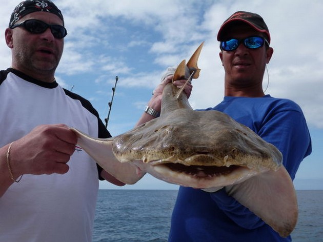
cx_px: 162
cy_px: 121
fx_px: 382
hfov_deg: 45.8
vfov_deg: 35.1
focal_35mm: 41
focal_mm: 7.4
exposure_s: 1/800
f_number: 4.2
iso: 100
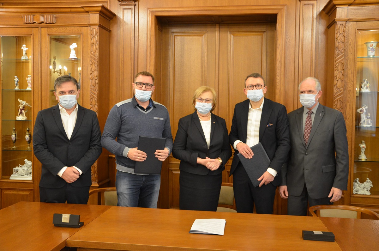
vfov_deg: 36.7
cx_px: 190
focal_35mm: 36
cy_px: 126
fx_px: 378
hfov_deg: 53.2
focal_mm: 24
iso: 1250
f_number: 3.8
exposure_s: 1/30
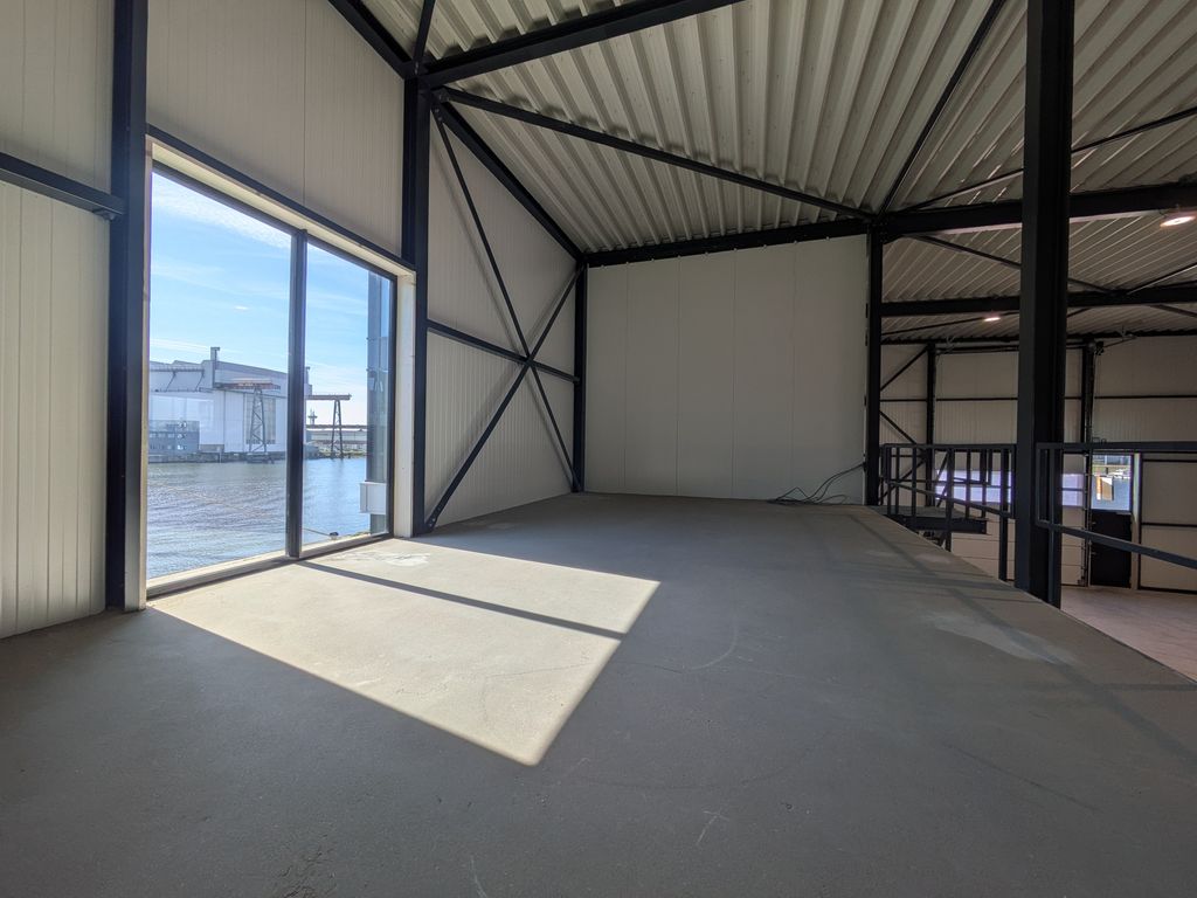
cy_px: 449
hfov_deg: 102.1
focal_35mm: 14
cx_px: 598
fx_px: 484
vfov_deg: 85.7
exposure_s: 1/474
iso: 35
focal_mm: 1.83
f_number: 2.2
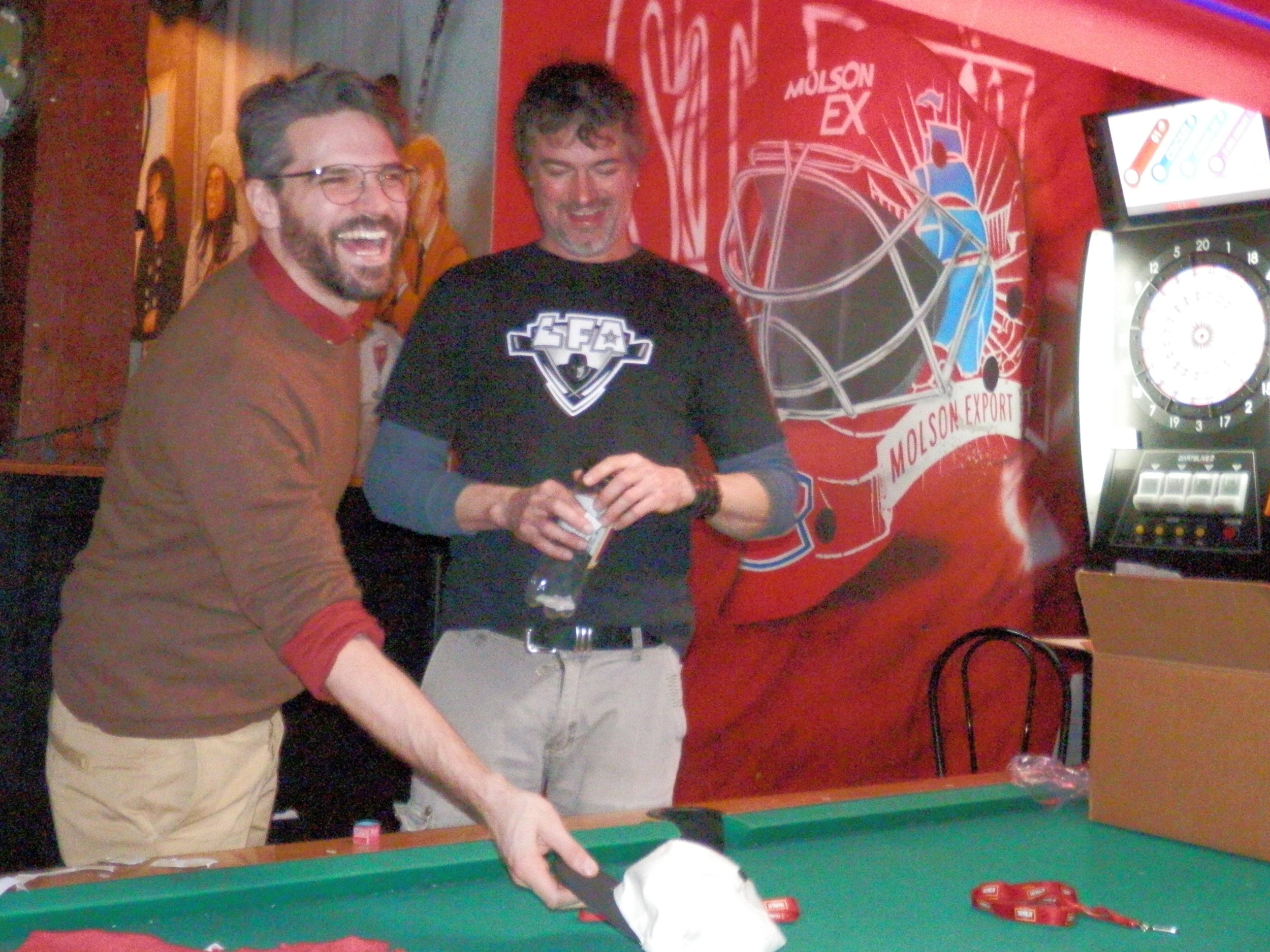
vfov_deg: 32.2
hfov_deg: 42.1
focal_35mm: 45
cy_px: 476
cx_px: 635
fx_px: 1651
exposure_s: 1/40
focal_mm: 8
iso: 1600
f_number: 3.8
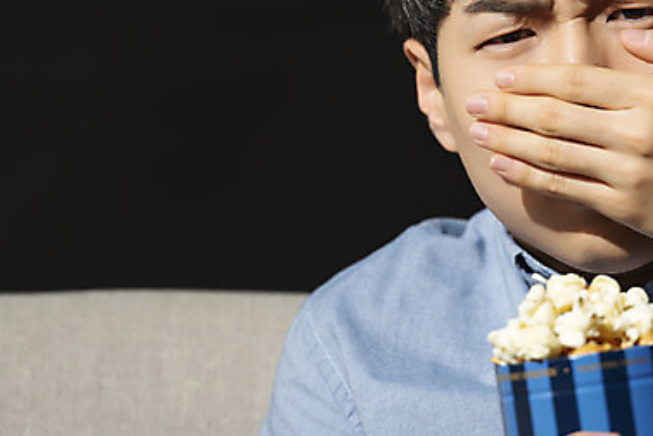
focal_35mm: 309
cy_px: 164
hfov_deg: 6.7
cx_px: 421
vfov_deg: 4.4
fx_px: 5604
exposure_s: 1/125
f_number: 3.5
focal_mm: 195
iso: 100
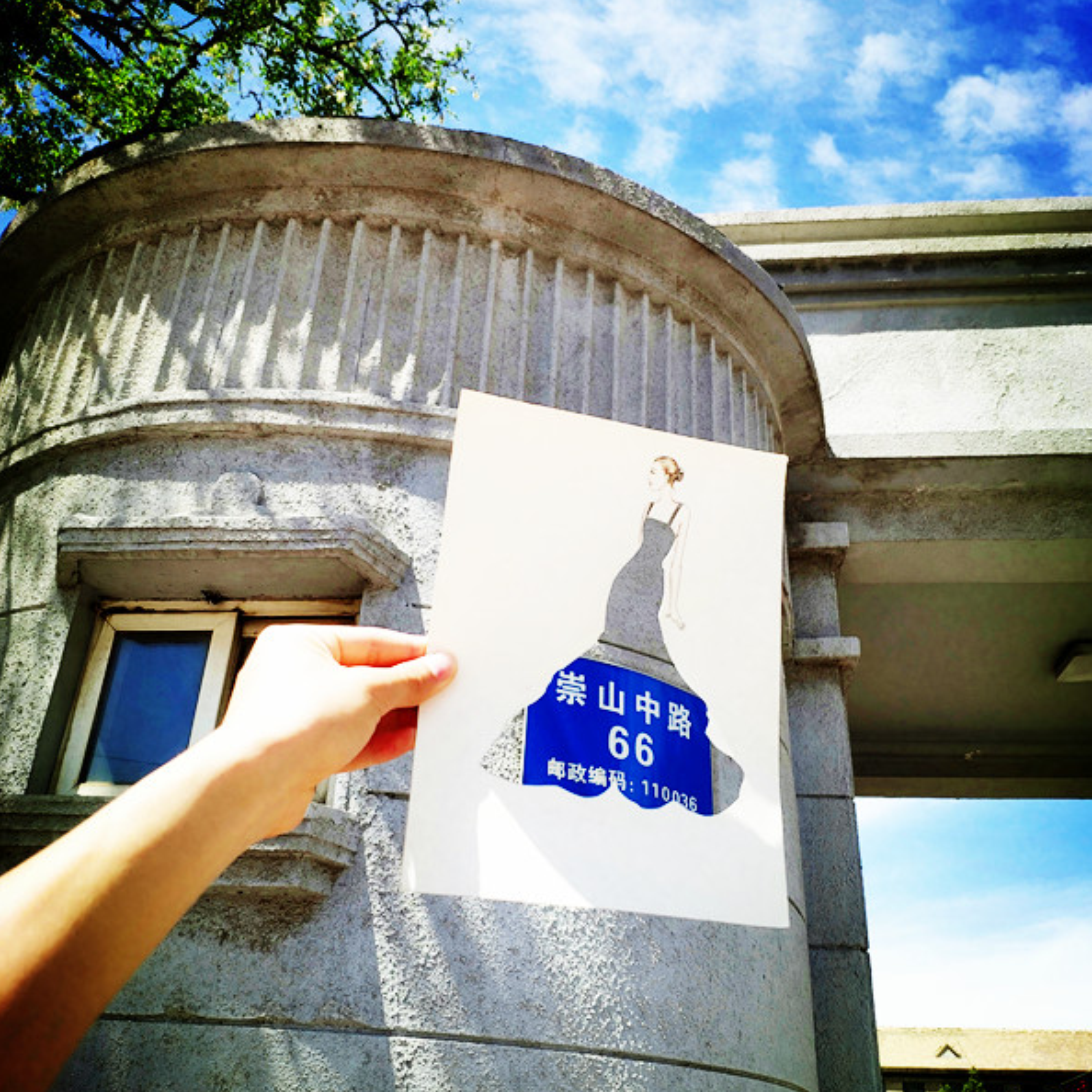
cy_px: 568
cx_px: 546
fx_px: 892
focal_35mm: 25
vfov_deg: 62.9
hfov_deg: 62.9
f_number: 1.8
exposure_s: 1/2106
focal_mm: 4.22
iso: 100
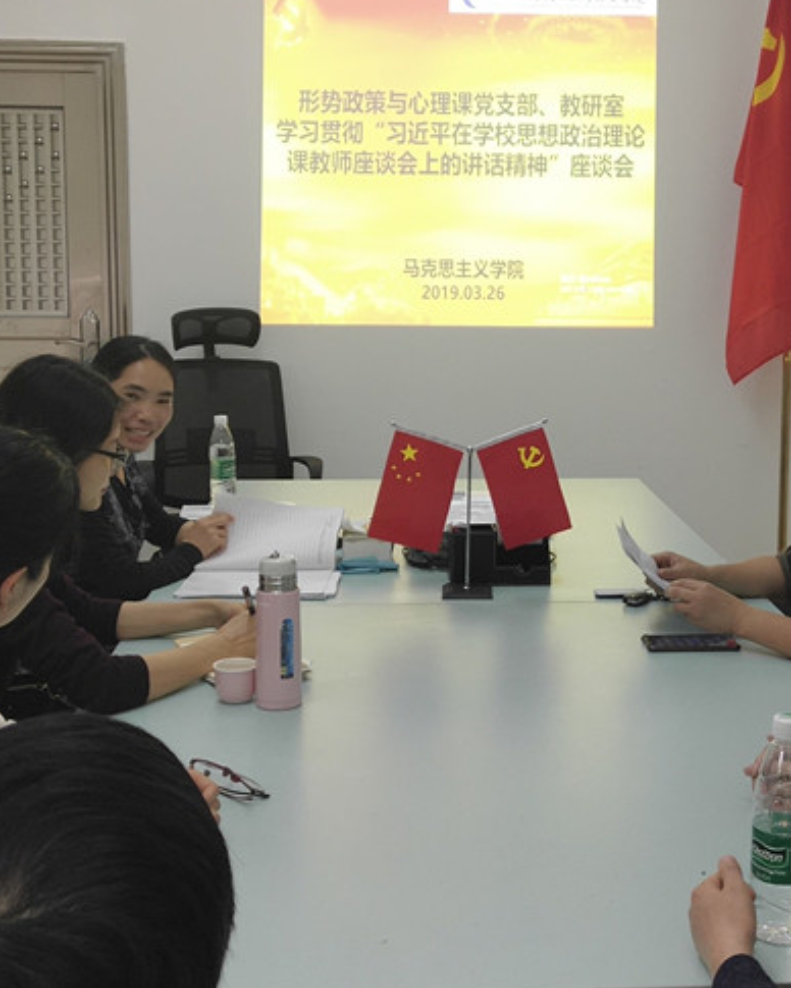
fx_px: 1697
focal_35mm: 58
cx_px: 524
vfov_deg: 32.5
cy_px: 452
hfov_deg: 26.1
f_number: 1.8
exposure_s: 1/100
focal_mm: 3.95
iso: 247
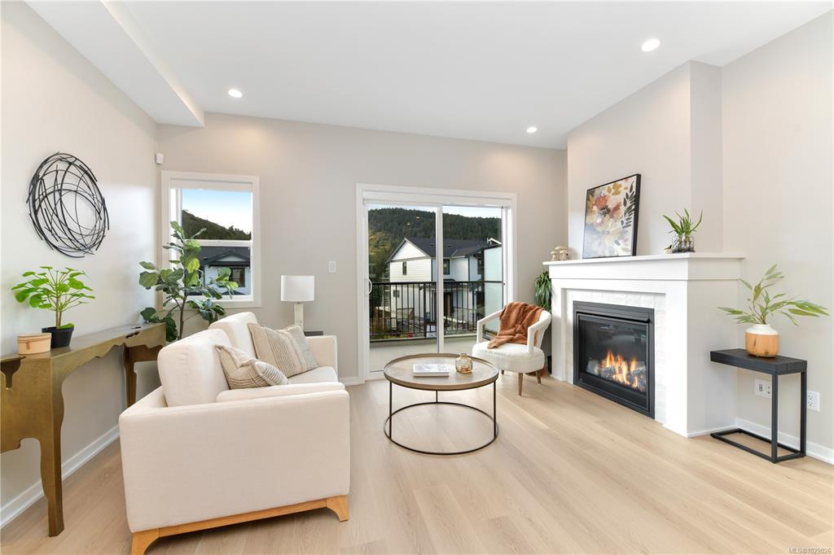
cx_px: 417
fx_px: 324
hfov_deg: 104.3
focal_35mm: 14
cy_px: 278
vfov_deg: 81.2
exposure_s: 1/60
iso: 320
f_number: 7.1
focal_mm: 14
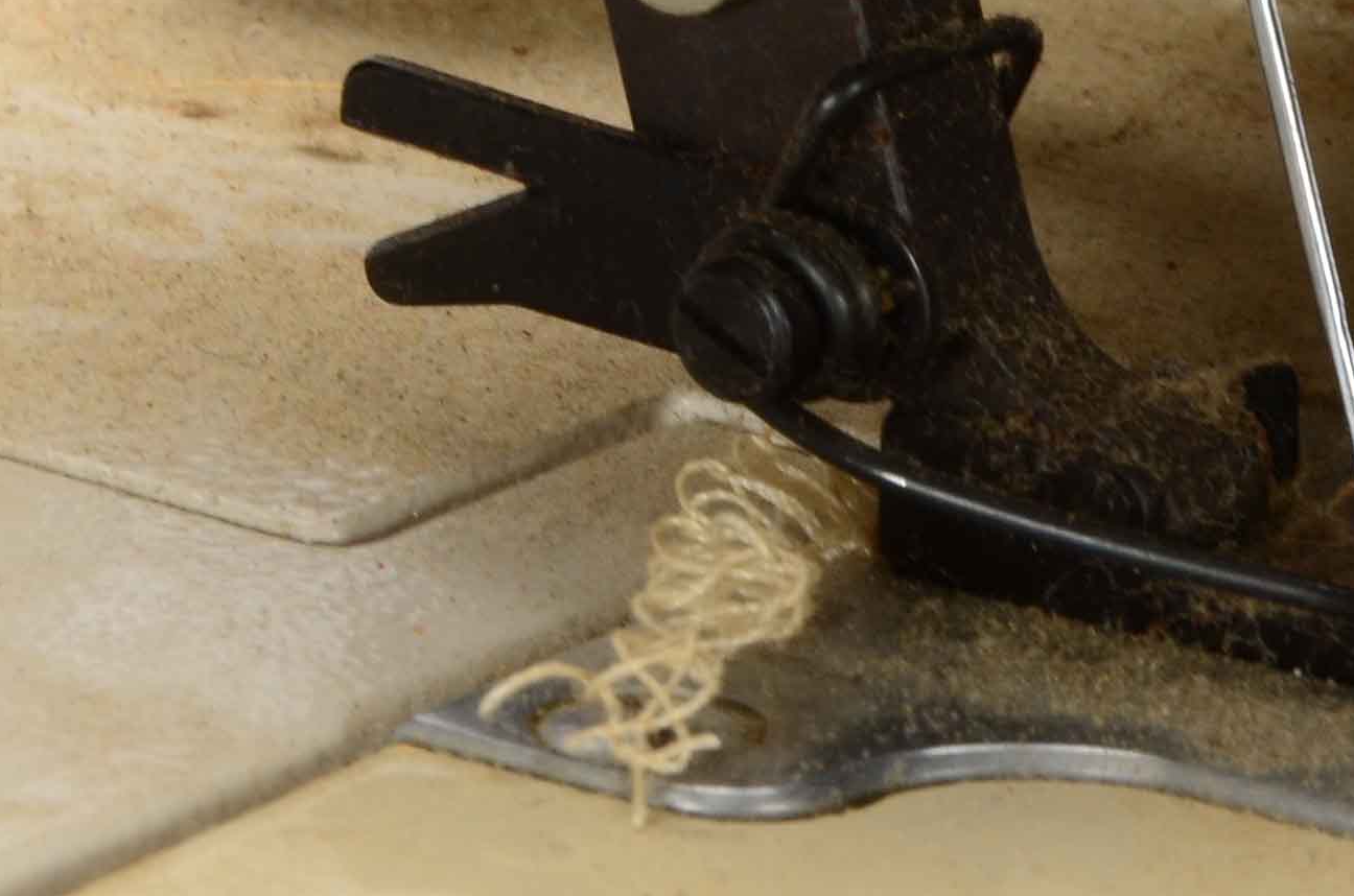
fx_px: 22476
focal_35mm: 599
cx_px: 1216
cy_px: 95
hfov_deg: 3.4
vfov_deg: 2.3
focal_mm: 105
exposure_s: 1/160
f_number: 16
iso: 200
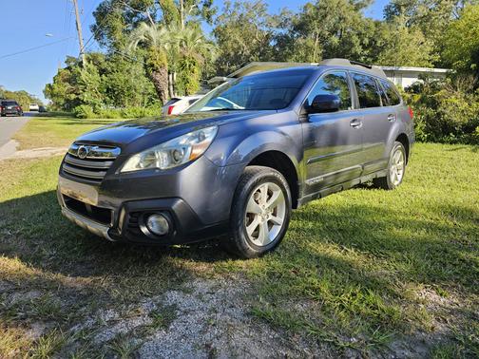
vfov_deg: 58.9
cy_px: 180
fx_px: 318
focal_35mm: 23
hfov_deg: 73.9
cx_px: 240
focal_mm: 6.3
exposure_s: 1/257
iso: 10
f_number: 1.7
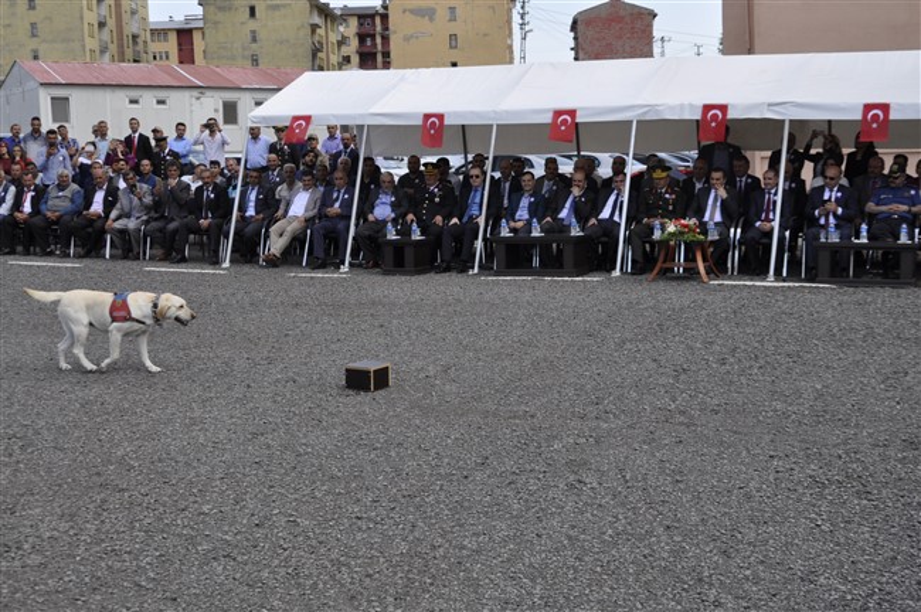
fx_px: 1303
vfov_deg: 26.4
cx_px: 460
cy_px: 306
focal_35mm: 51
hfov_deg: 38.9
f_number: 8
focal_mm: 34
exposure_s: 1/250
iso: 200
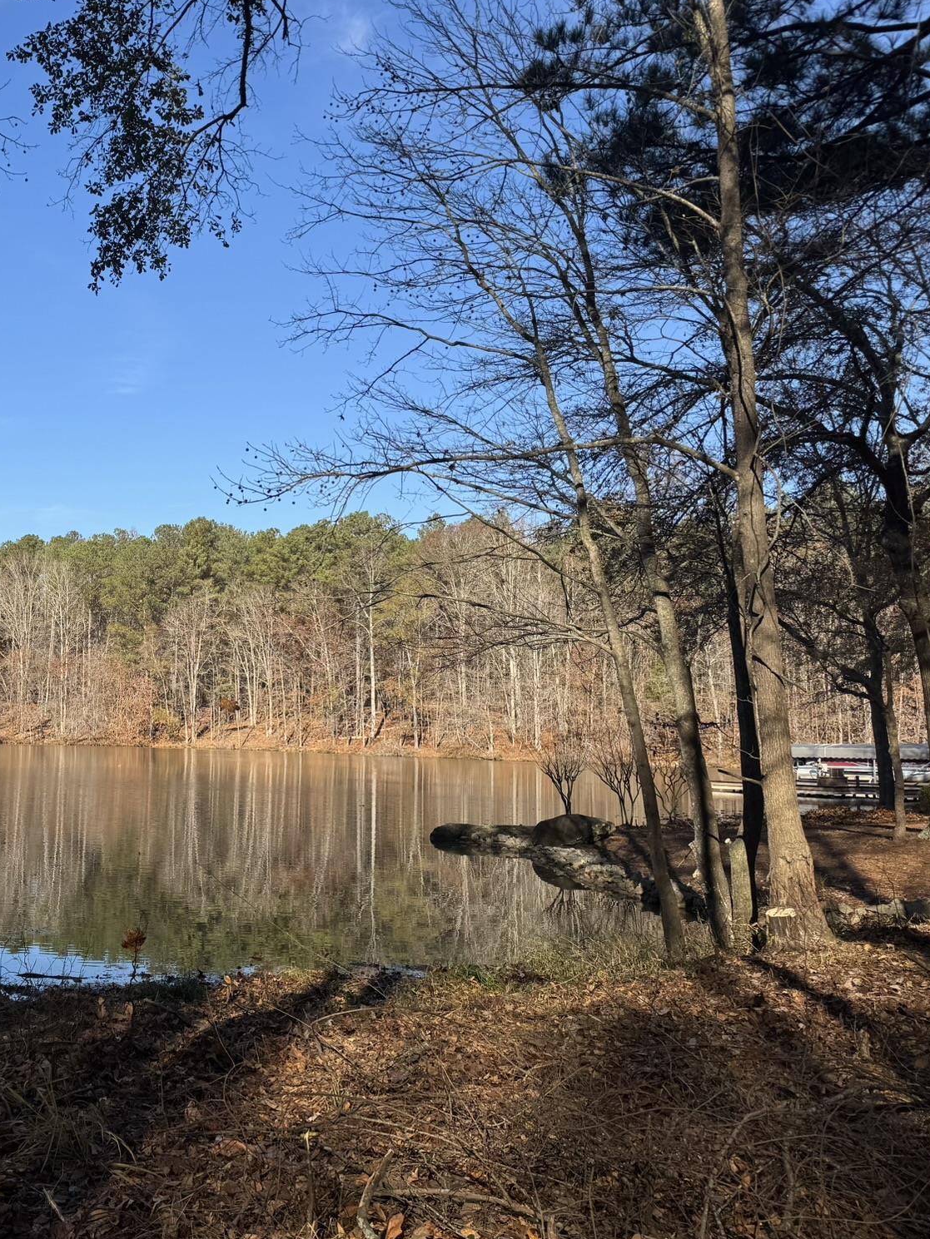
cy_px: 628
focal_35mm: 33
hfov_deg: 39.9
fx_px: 1182
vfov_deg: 55.3
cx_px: 102
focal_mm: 6.76
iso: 80
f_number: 1.78
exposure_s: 1/4950
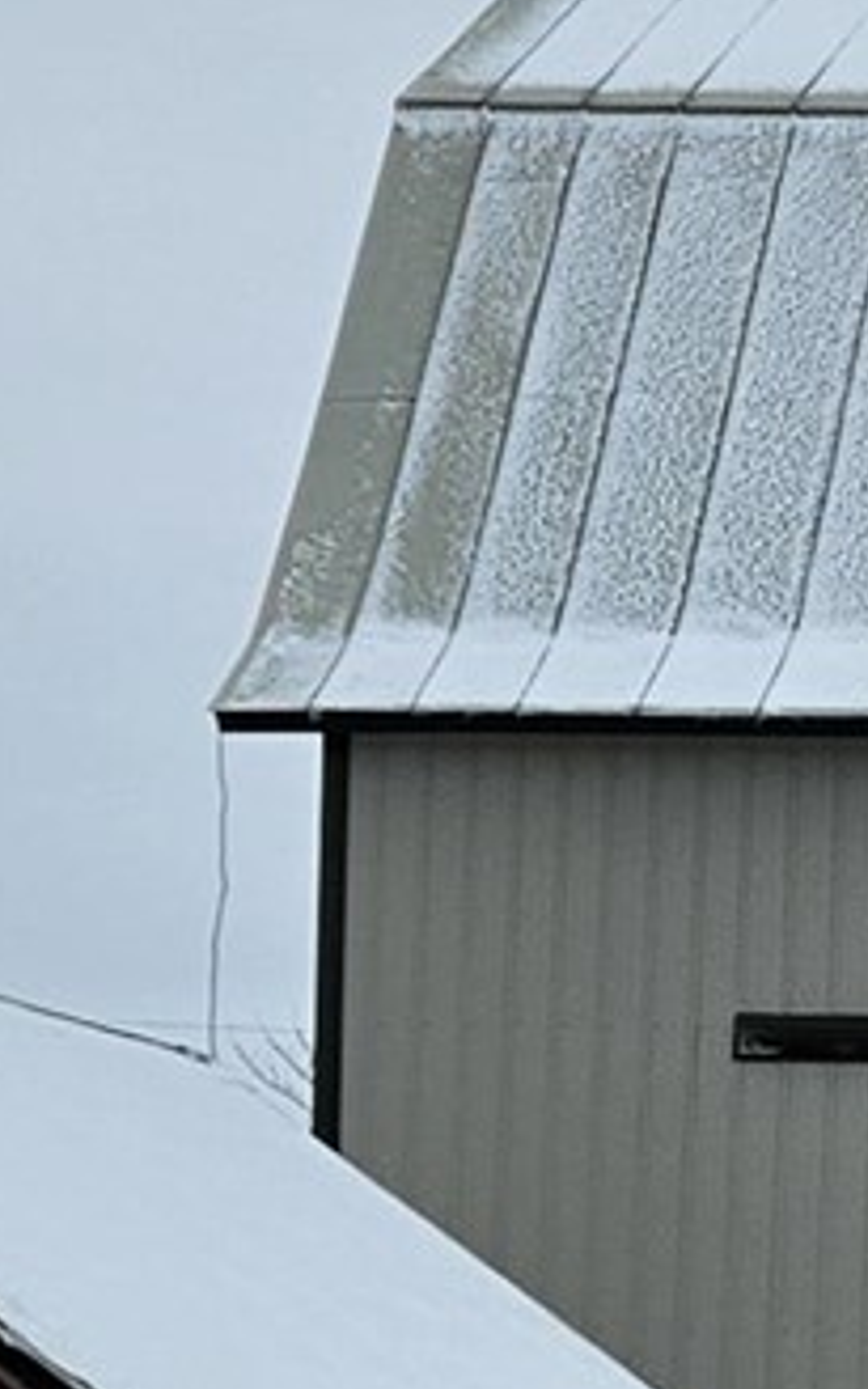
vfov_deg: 12.1
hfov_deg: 7.2
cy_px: 1389
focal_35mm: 171
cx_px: 2003
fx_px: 6472
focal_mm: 5.4
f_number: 1.8
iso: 25
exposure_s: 1/2204
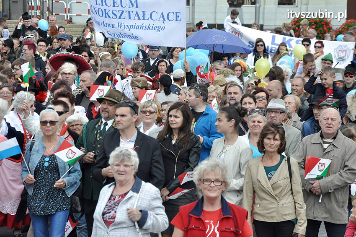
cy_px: 118
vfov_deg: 8.7
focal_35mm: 158
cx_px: 178
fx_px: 1556
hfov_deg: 13.1
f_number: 9
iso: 1250
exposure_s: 1/2000
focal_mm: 105
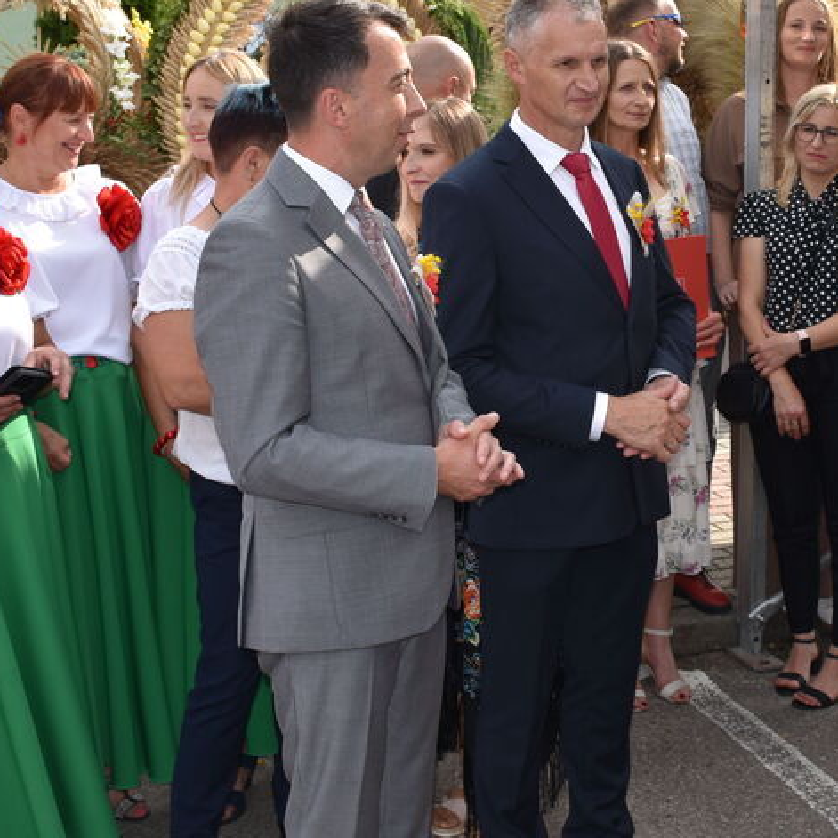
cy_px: 264
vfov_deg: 27.9
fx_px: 1671
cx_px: 635
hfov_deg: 27.7
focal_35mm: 61
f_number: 8
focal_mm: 22
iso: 100
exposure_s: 1/200
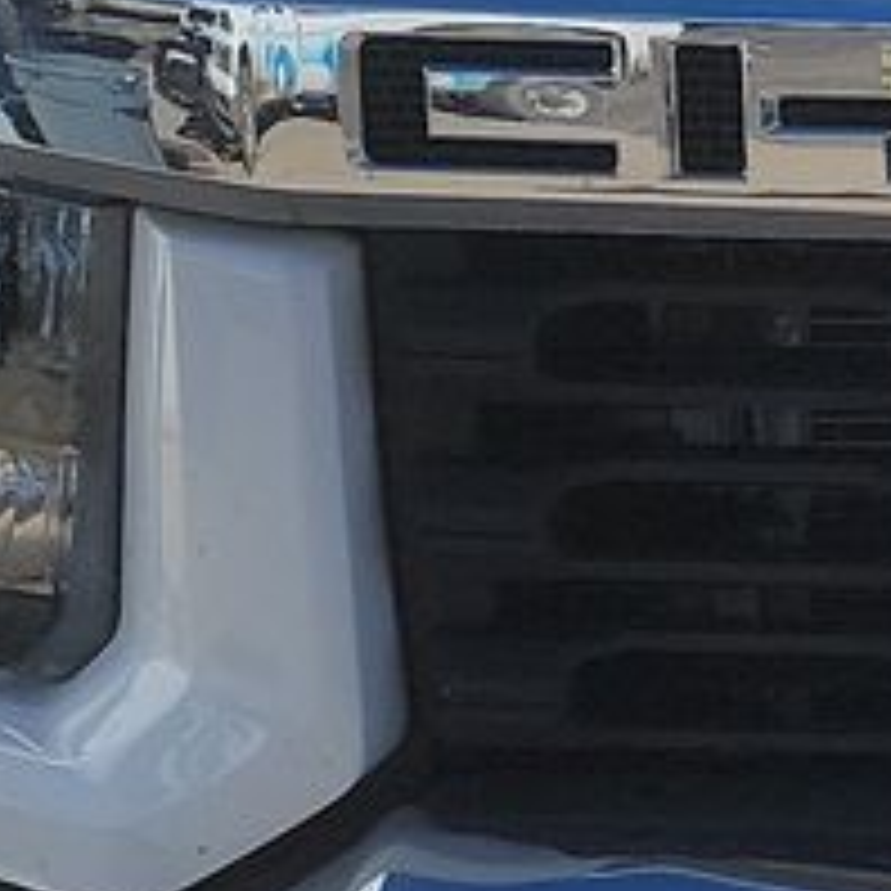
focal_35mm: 171
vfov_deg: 10.2
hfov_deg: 9.4
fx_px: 4980
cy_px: 90
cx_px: 1962
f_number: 1.8
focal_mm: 6.7
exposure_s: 1/1640
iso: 50
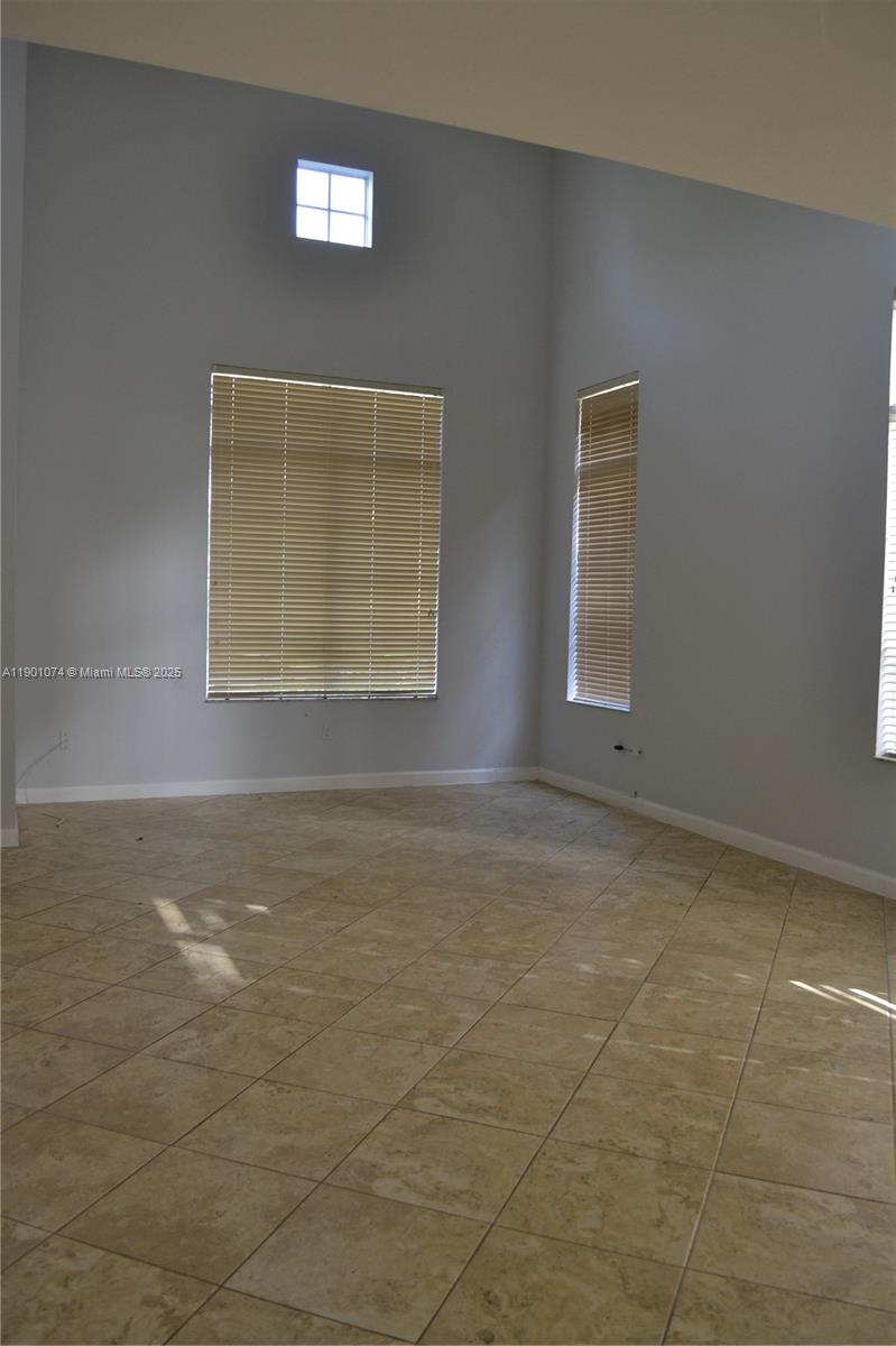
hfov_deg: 47.9
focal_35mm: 27
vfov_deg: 67.4
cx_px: 448
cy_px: 673
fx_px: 1009
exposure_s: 1/80
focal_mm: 18
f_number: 4.5
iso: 400
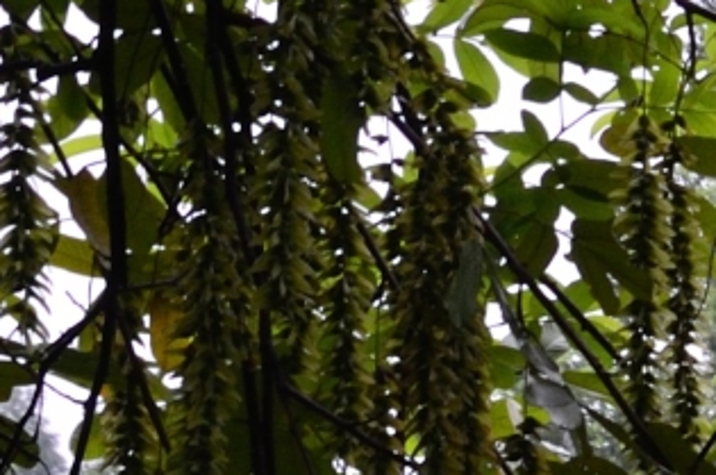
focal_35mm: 341
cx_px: 2209
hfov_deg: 5.6
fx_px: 6777
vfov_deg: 3.9
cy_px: 1266
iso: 360
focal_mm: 35
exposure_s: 1/60
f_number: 10
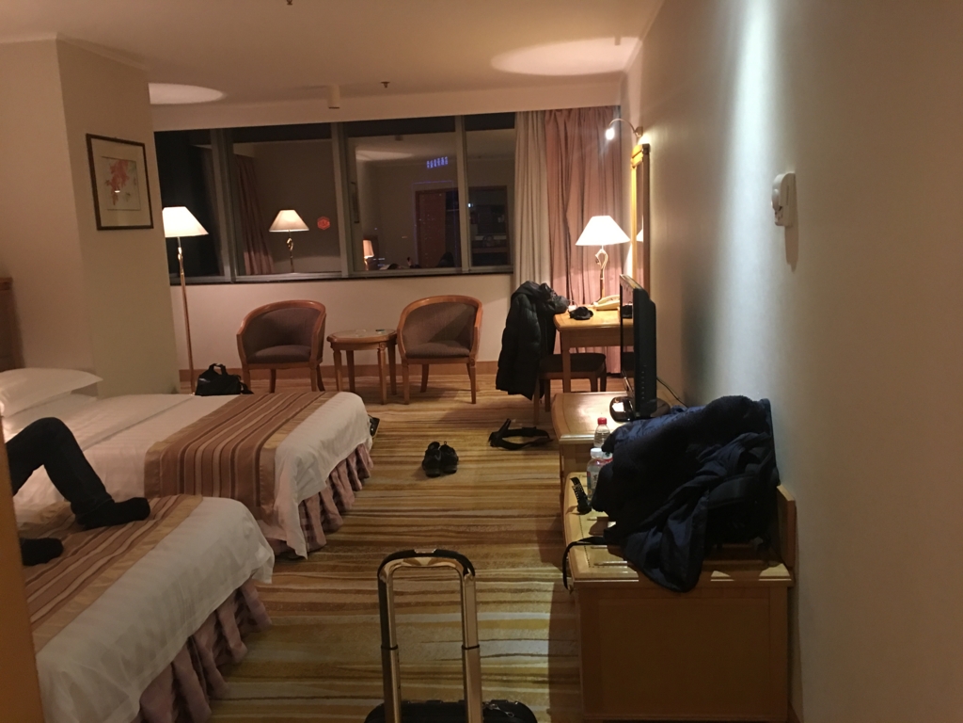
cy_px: 362
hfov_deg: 61.7
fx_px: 807
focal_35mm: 29
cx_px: 482
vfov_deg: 48.2
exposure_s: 1/4
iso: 100
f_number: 2.2
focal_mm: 4.15
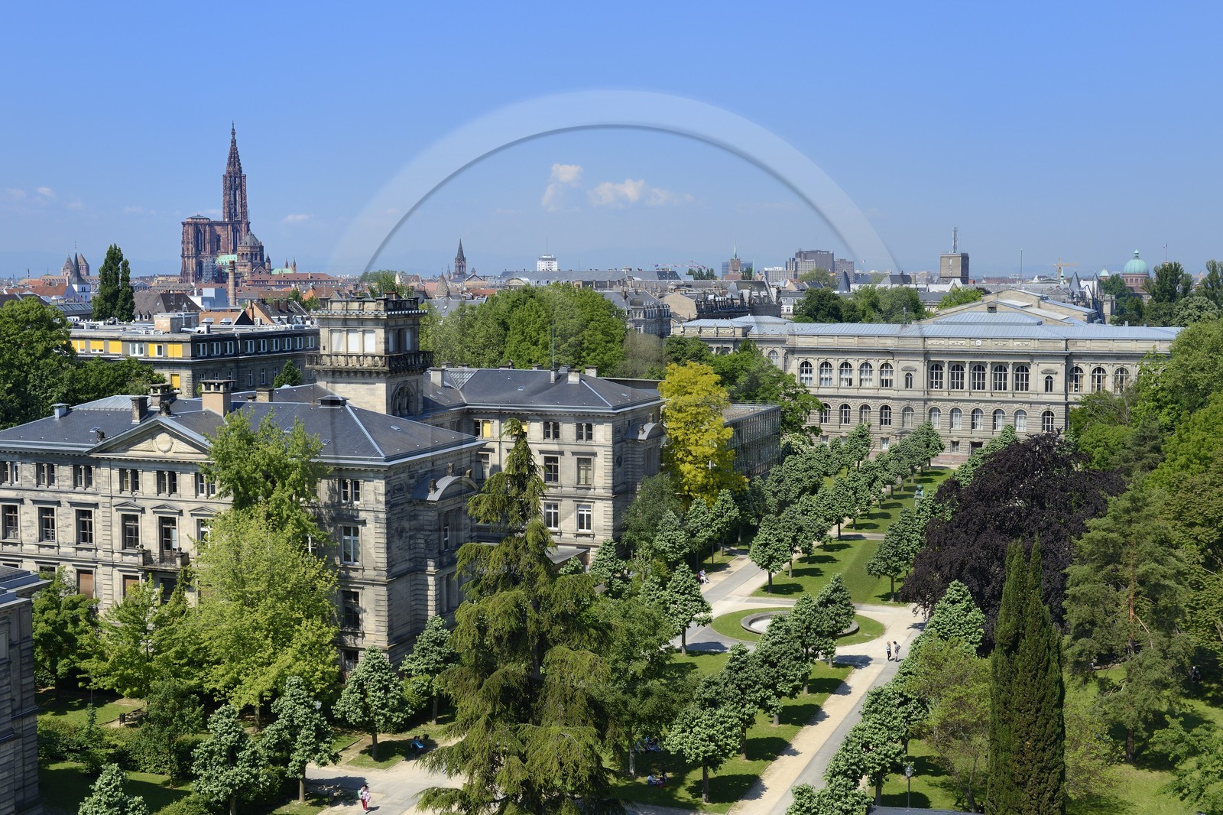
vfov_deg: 30.5
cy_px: 408
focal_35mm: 44
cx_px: 612
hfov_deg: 44.5
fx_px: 1494
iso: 200
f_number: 10
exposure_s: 1/320
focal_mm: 44
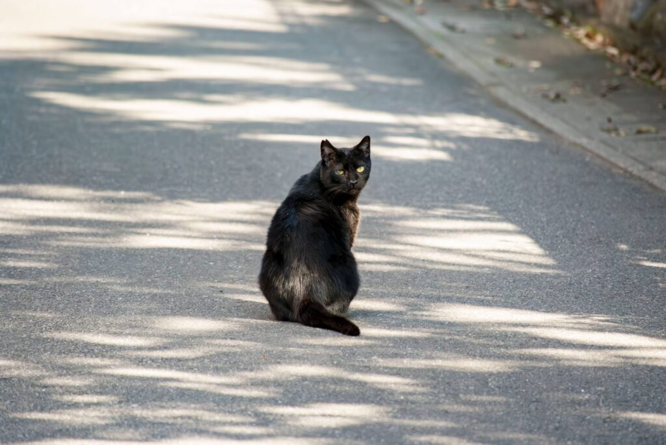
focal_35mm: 390
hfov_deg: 5.3
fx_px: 7222
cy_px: 222
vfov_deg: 3.5
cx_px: 333
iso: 1000
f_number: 5.6
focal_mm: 260
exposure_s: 1/500
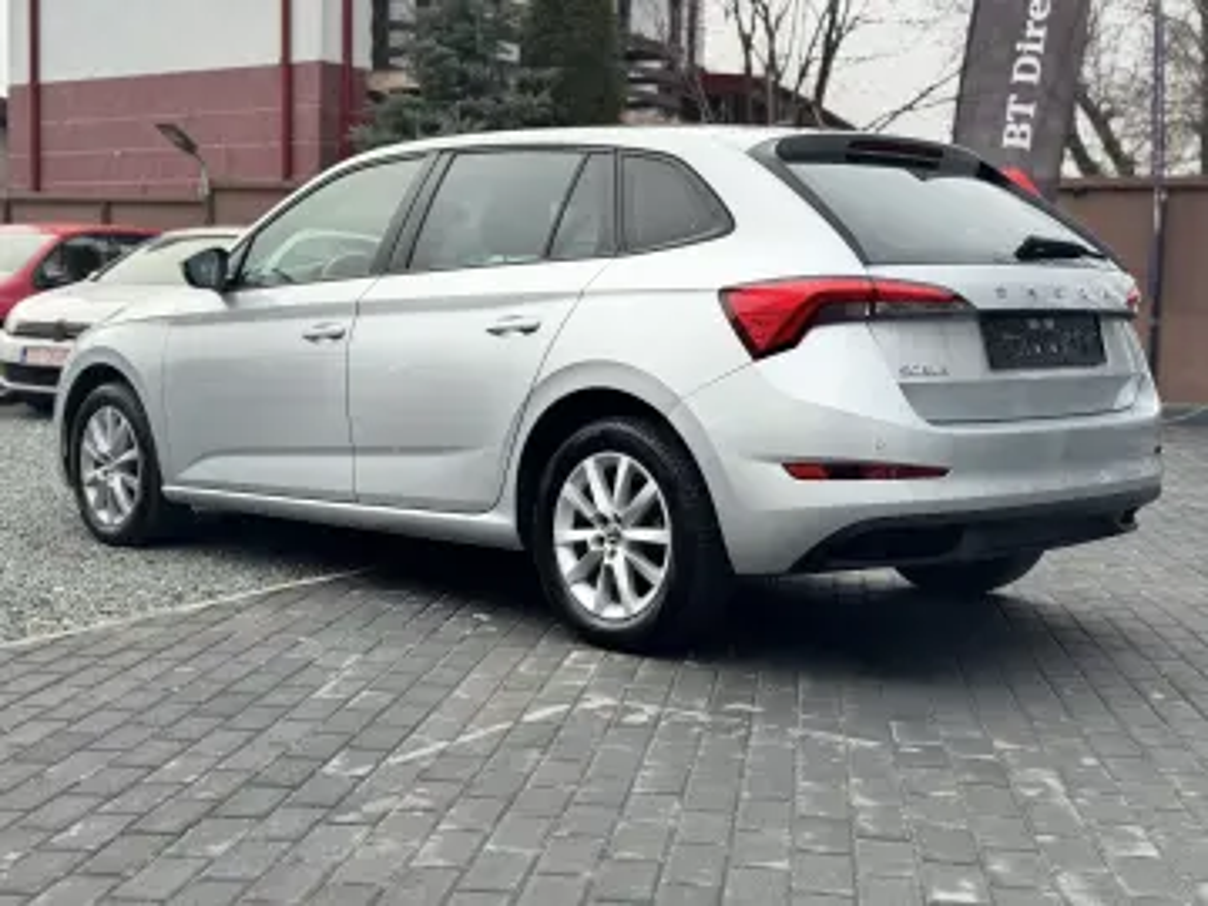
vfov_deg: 30.3
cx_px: 604
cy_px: 453
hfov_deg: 39.7
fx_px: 1675
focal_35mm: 48
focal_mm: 6.76
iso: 64
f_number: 1.78
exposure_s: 1/160
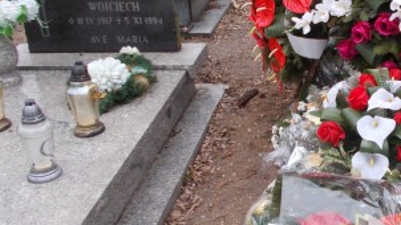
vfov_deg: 20.0
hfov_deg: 32.8
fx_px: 638
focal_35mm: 60
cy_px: 79
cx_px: 373
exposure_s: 1/100
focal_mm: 4.6
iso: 80
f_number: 3.2
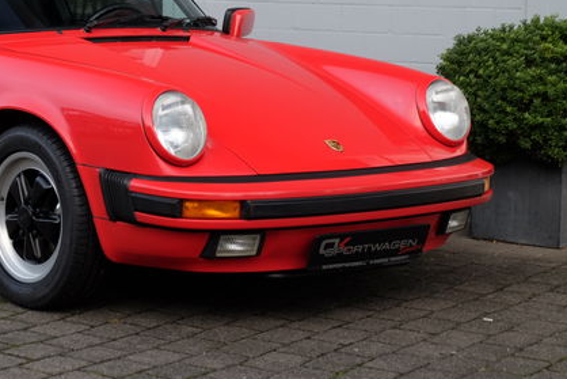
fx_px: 1765
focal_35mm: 112
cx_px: 84
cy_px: 37
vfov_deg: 12.2
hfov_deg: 18.0
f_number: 4
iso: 200
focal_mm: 40.7
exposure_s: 1/105
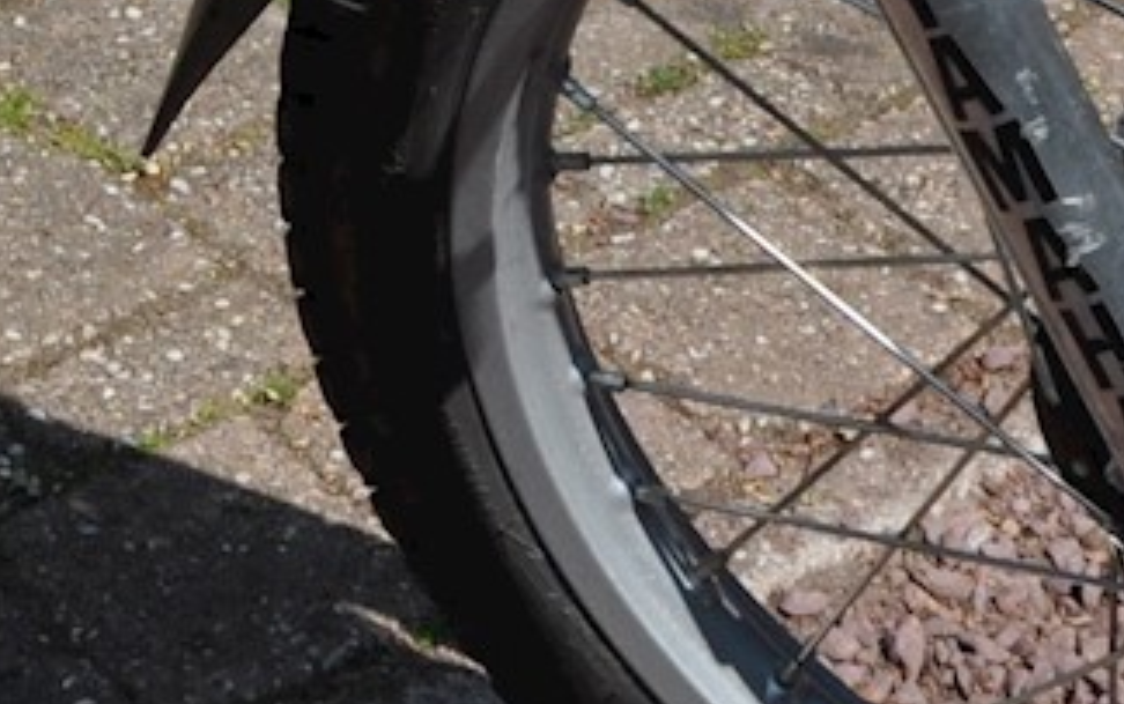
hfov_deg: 10.5
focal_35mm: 199
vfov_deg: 6.4
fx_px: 6100
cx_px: 156
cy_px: -782
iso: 200
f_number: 13
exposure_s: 1/160
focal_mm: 22
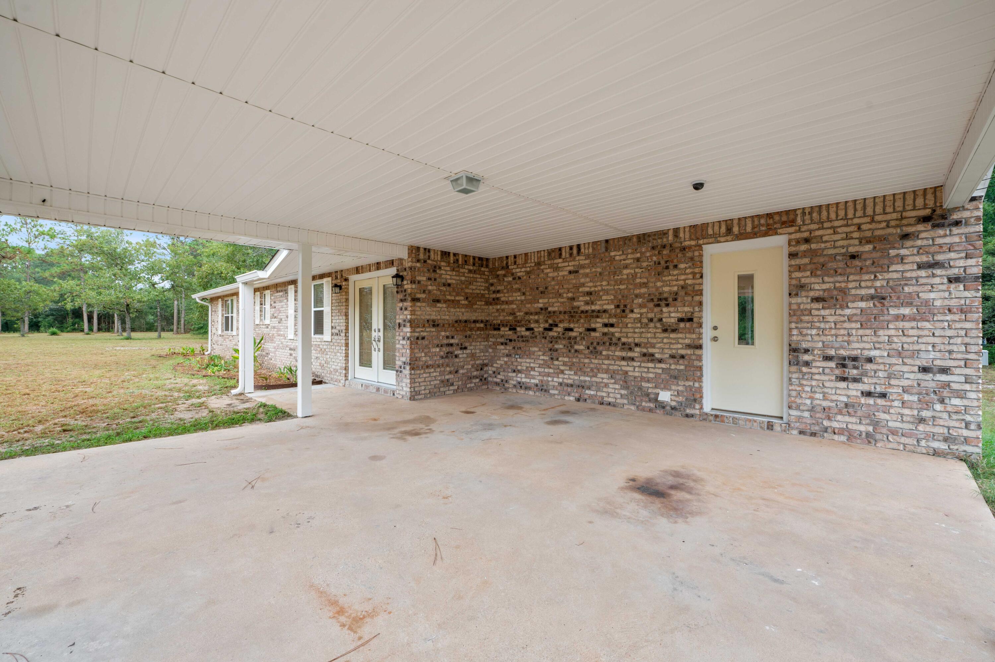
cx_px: 498
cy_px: 331
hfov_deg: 104.3
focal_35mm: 14
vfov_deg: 81.1
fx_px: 387
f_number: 8
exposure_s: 1/20
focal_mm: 14
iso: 400
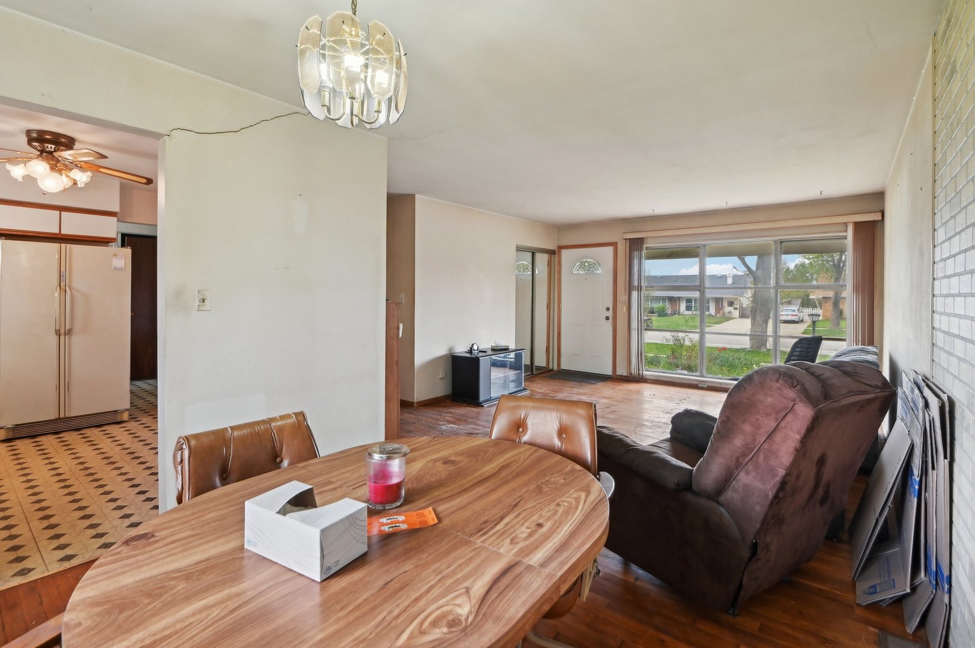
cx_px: 488
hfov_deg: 96.8
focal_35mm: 16
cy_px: 324
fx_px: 433
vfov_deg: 73.7
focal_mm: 16
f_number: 13
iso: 400
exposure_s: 1/20
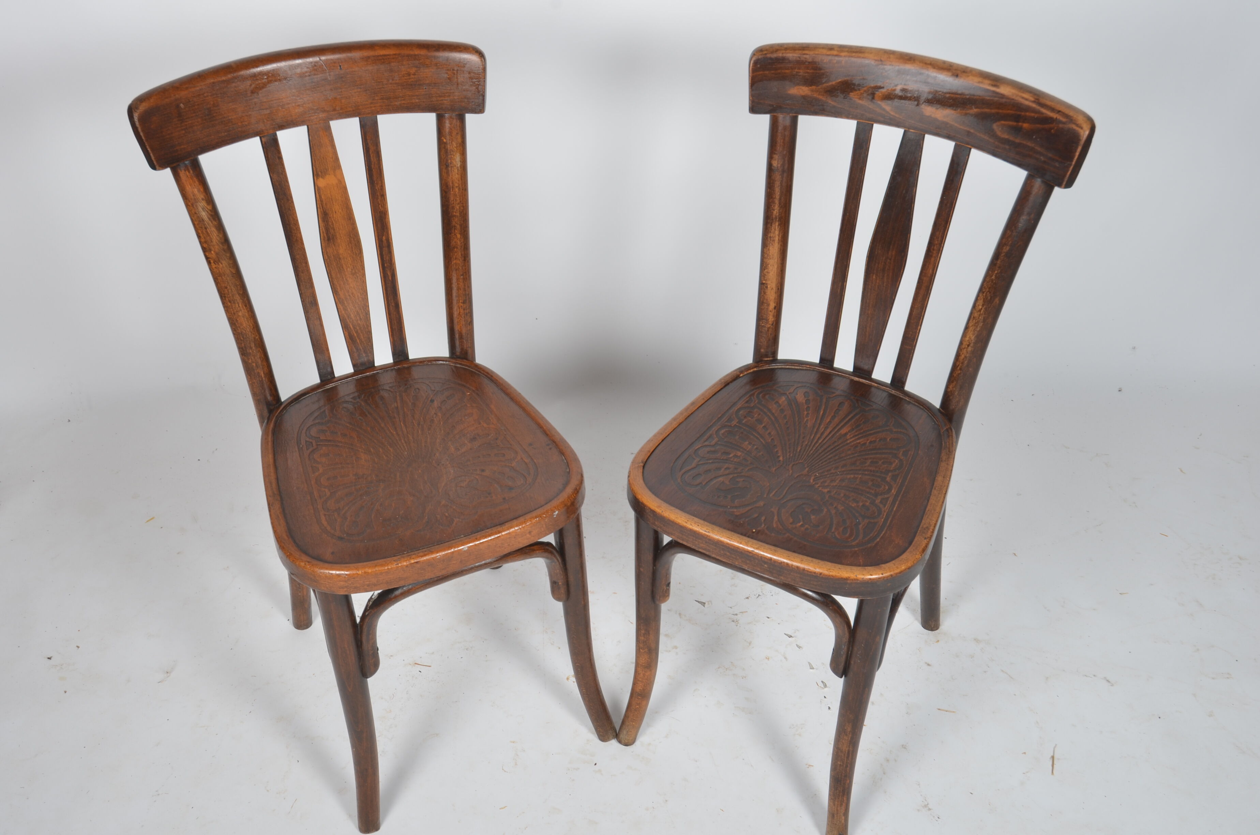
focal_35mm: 36
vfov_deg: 36.7
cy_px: 418
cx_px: 630
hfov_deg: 53.2
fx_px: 1257
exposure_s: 1/125
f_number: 11
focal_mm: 24
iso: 100
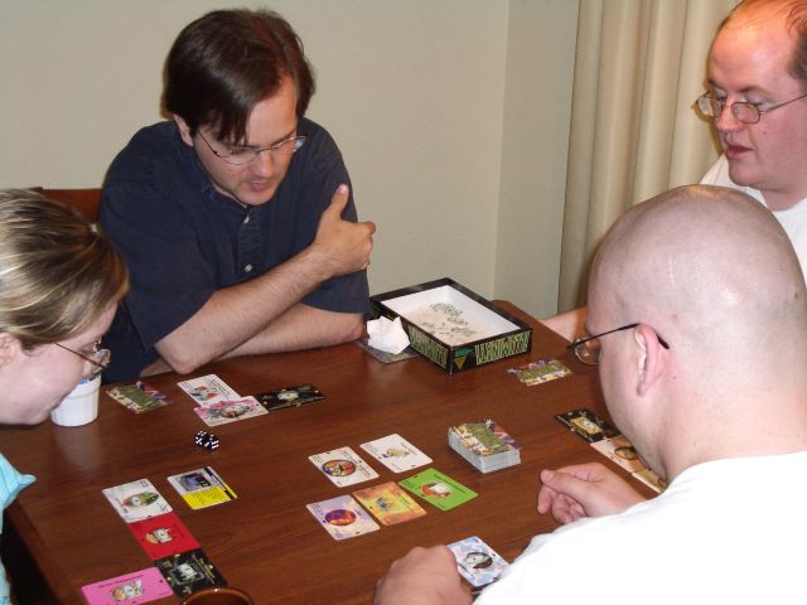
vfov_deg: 23.7
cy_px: 302
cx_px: 404
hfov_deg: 31.2
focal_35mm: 62
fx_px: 1445
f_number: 3.5
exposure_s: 1/60
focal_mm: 10.2
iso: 200
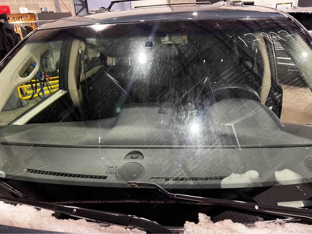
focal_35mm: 26
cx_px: 156
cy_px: 117
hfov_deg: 67.3
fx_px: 234
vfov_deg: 53.1
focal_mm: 5.7
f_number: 1.5
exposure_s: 1/60
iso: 250
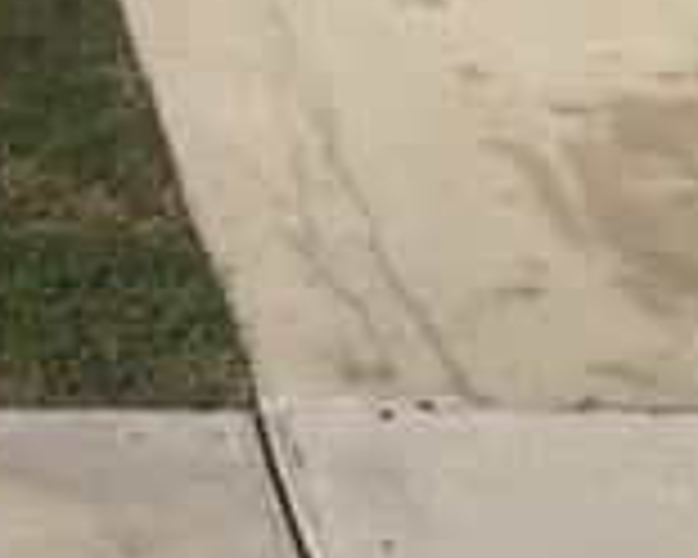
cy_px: -360
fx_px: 2417
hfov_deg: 15.8
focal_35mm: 117
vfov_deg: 12.3
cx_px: -135
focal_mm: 4.15
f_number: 2.2
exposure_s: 1/5650
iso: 32
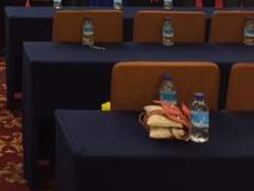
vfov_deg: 17.0
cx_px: -63
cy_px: -69
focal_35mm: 81
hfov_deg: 22.0
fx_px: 595
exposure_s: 1/33
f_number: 2.2
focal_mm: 4.15
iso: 125
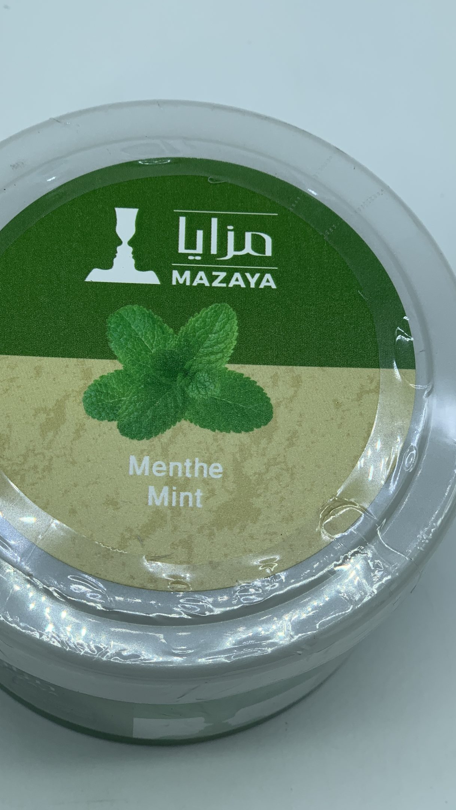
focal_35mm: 67
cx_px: 192
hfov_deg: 18.0
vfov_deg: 31.4
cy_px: 422
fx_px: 1440
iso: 16
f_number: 2.4
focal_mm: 6
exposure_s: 1/262
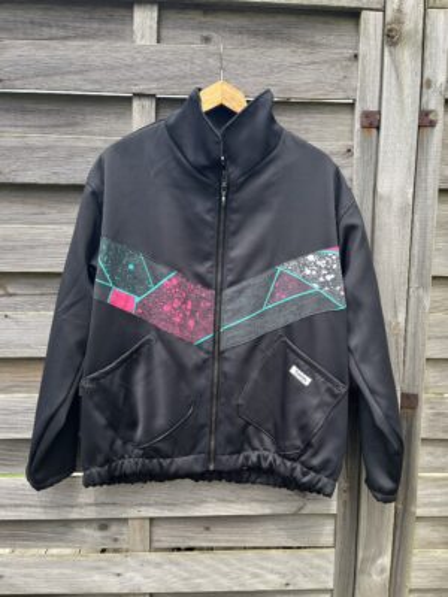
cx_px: 224
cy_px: 298
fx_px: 449
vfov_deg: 67.3
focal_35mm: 26
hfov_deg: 53.1
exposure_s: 1/592
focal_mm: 5.1
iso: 50
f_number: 1.6
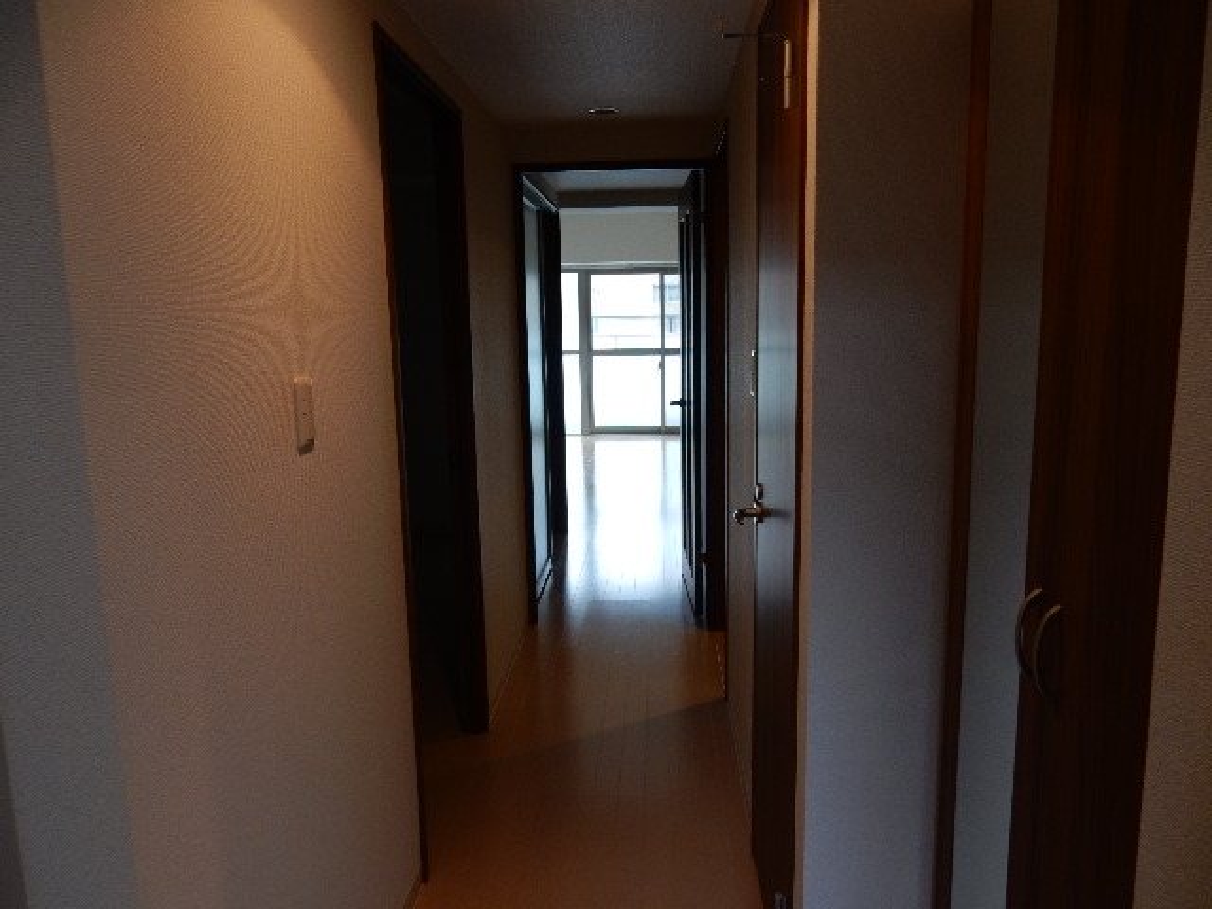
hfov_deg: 69.4
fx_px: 875
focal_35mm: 25
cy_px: 454
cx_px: 606
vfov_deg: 54.9
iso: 125
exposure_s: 1/30
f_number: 3.7
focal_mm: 4.5
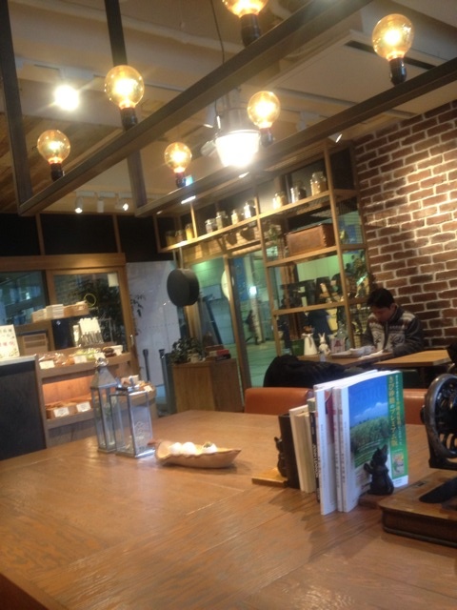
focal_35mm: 35
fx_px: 616
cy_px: 305
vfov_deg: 52.6
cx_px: 228
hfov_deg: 40.7
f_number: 2.4
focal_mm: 4.28
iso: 125
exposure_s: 1/20
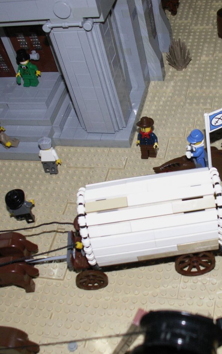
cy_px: 177
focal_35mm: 50
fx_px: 484
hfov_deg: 25.4
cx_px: 175
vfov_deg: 40.3
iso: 160
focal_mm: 5.86
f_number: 3.2
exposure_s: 1/60
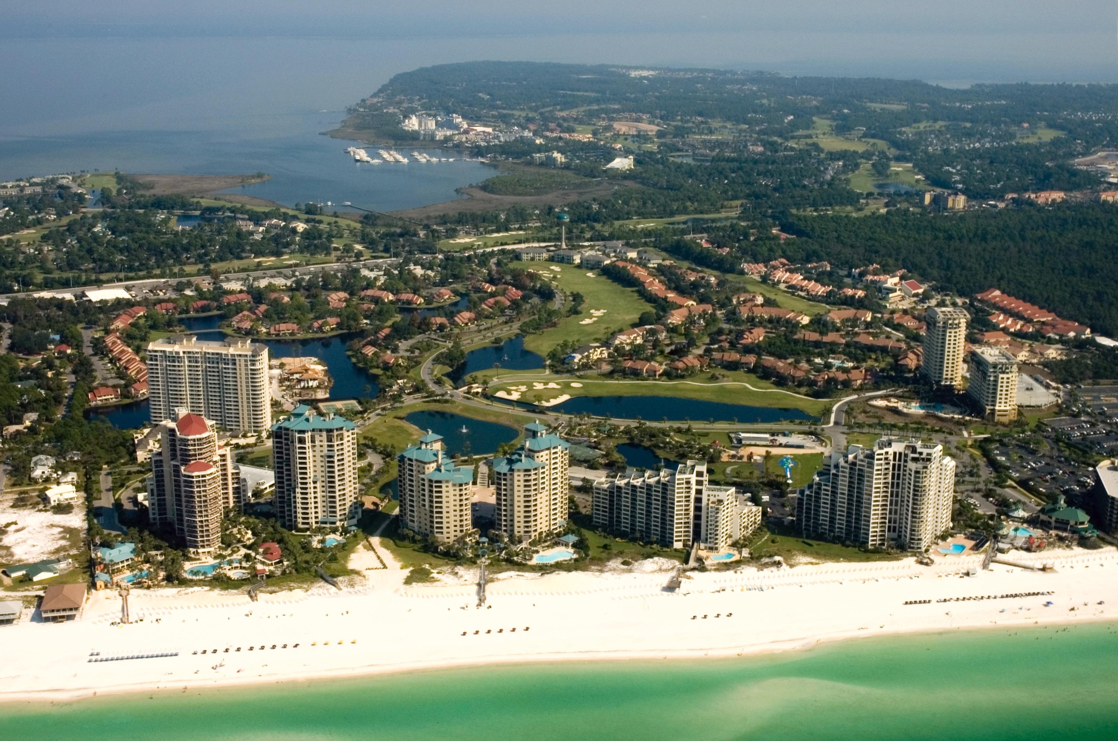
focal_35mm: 40
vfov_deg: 32.9
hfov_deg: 48.0
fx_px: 1256
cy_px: 370
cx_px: 559
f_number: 18
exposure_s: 1/125
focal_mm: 27
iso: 200
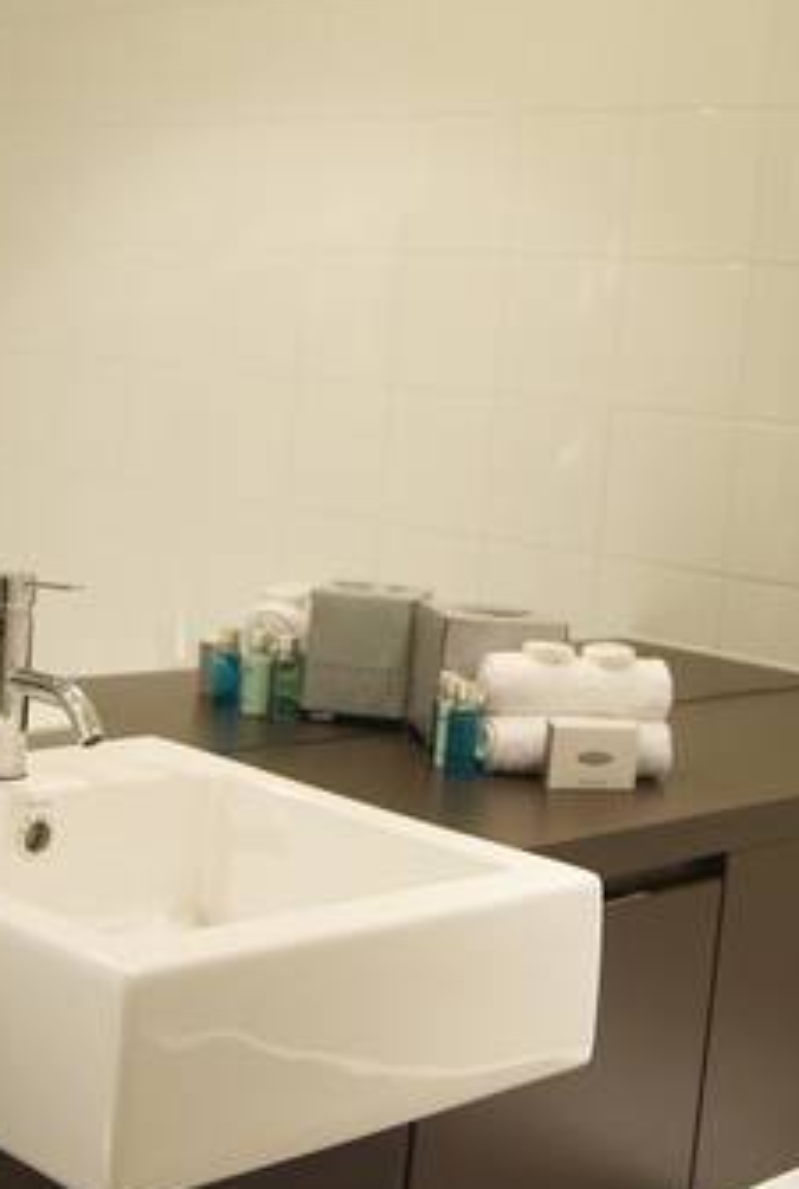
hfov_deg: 22.6
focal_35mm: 60
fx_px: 1987
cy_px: 438
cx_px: 240
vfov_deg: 33.2
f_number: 4.5
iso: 400
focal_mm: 28
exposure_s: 1/8
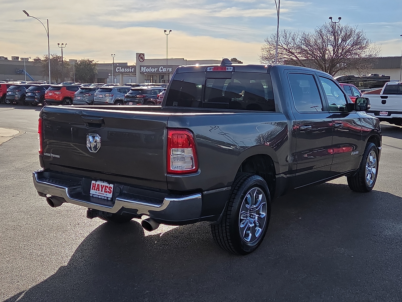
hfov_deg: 44.8
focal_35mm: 42
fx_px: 488
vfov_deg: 34.3
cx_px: 201
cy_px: 151
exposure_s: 1/5000
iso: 25
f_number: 1.8
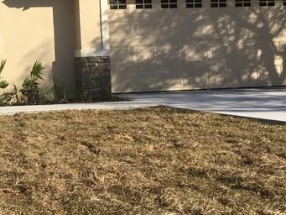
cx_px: -29
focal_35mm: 87
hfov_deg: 21.4
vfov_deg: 16.7
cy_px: 17
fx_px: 719
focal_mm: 4.15
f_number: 2.2
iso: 25
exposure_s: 1/1479
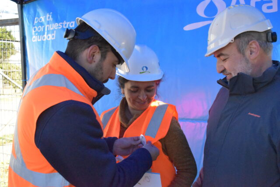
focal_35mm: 39
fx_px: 303
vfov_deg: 34.2
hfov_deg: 49.5
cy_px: 94
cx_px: 140
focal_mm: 26
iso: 12800
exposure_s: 1/2000
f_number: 7.1
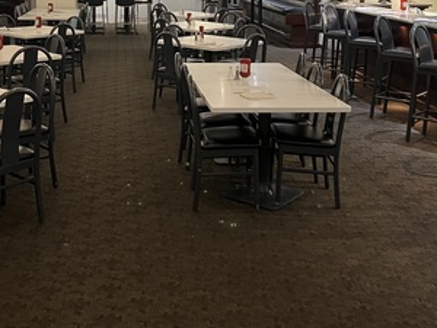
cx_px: 176
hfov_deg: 36.7
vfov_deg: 27.0
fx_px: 656
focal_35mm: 52
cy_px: 32
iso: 400
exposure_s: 1/40
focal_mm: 5.7
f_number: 1.5
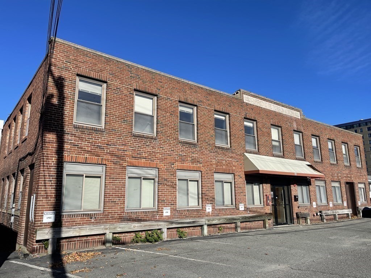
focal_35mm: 26
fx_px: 279
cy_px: 139
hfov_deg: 67.3
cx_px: 186
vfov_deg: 53.1
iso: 32
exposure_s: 1/4049
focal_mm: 5.1
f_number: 1.6
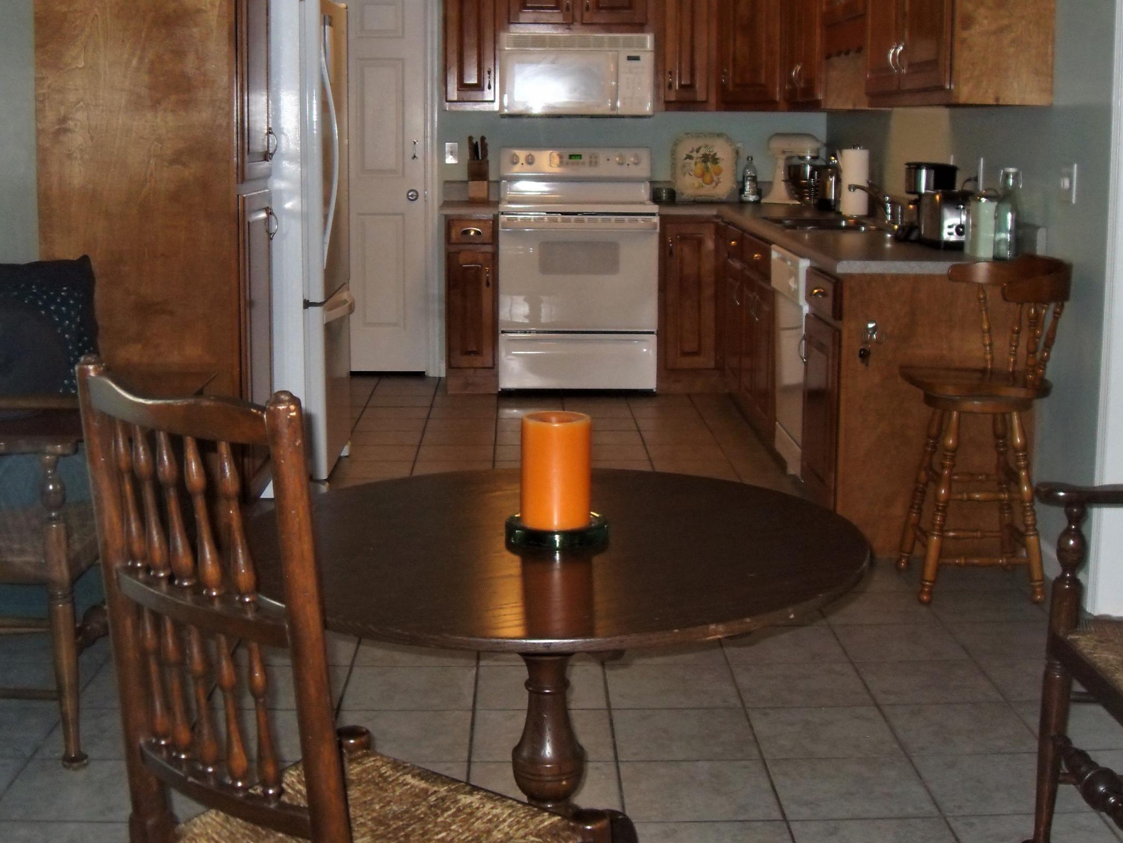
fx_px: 1557
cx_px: 582
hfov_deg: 39.6
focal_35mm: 48
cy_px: 334
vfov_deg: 30.2
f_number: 2.8
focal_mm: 6.3
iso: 160
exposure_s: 1/45
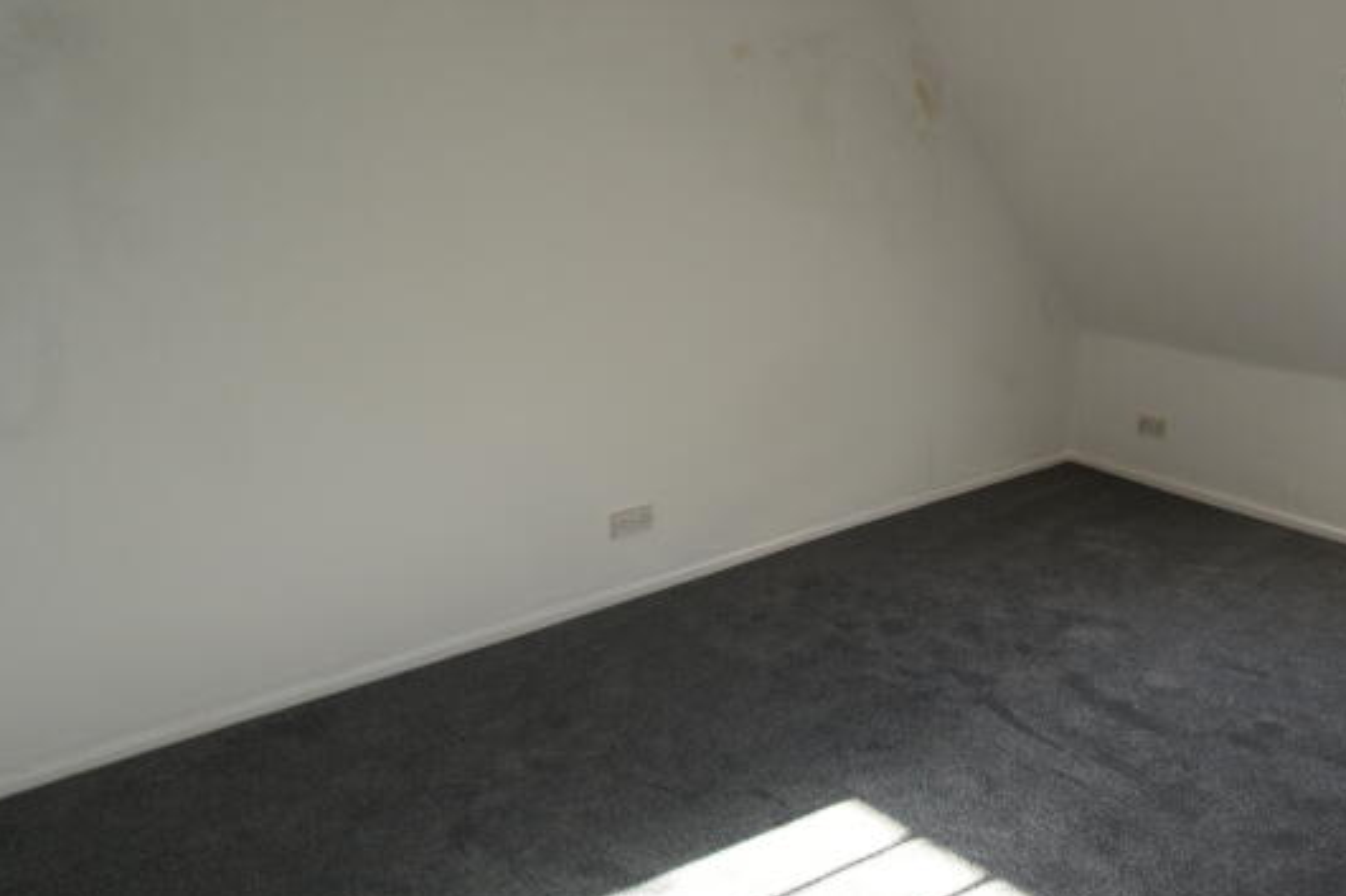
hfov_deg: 62.4
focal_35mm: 29
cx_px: 871
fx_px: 1084
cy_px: 583
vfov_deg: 44.4
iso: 100
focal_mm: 10
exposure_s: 1/40
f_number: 4.5
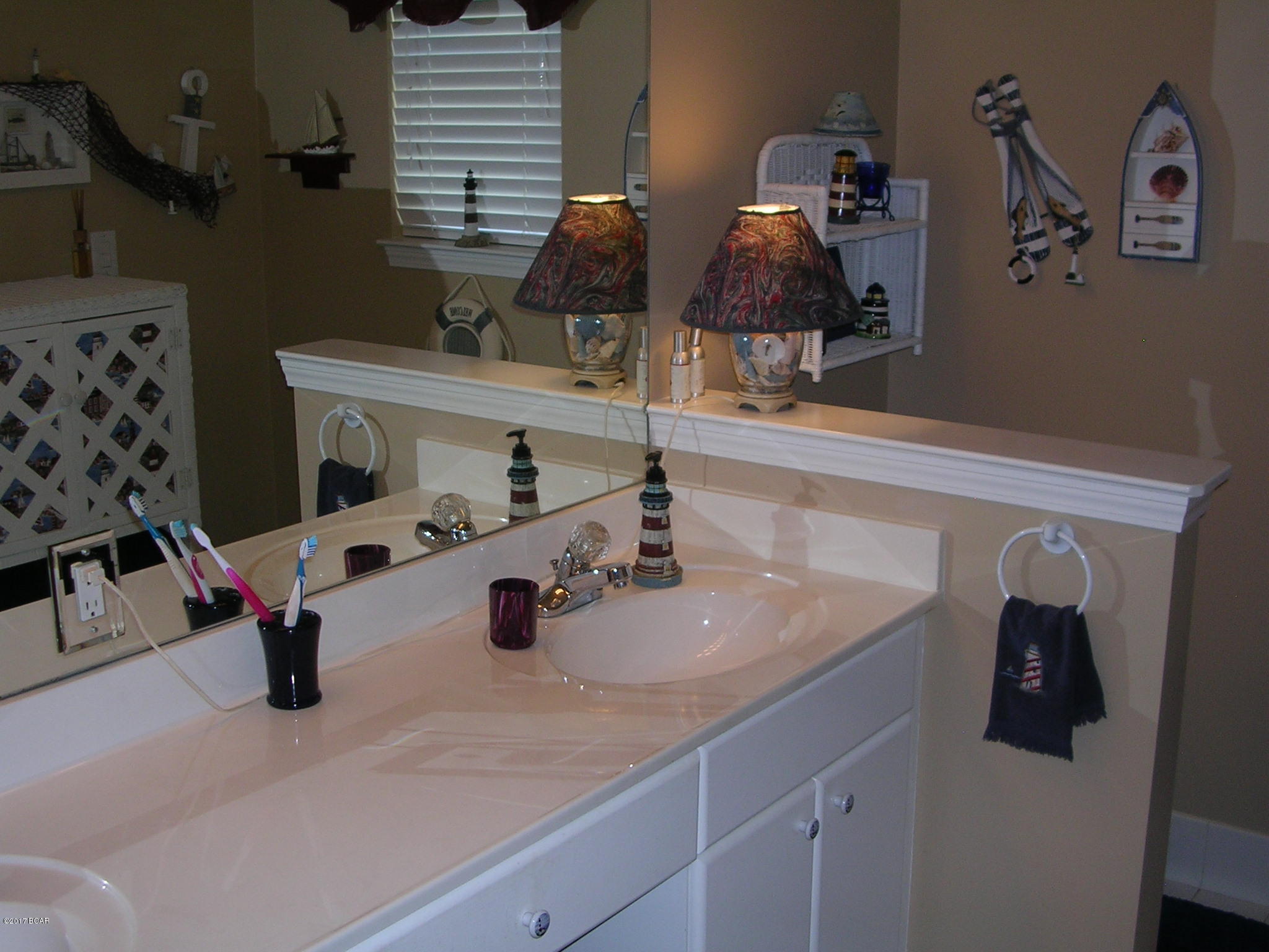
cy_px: 476
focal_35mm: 43
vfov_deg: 33.6
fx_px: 1576
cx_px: 634
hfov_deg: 43.9
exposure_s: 1/60.1
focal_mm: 6.6
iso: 50
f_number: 3
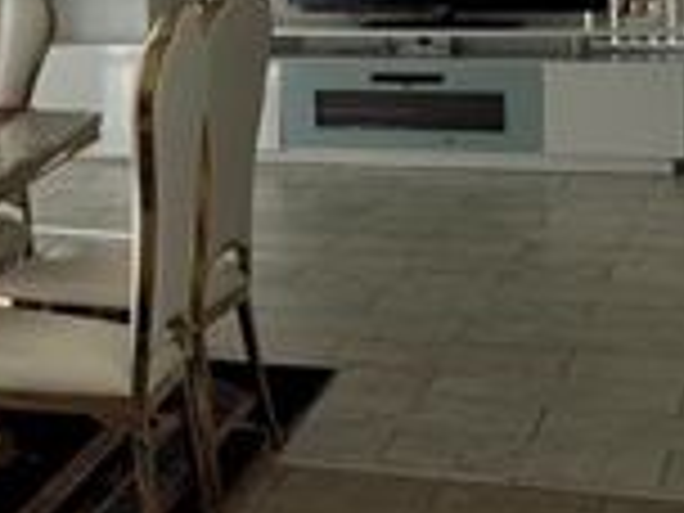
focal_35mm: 111
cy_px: -18
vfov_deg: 13.1
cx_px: -358
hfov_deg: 16.1
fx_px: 2193
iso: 64
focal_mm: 6.86
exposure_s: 1/121
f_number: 1.78
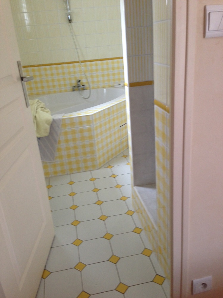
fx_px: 283
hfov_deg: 42.9
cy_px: 149
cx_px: 112
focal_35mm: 33
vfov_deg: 55.4
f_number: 2.4
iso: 64
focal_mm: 4.12
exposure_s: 1/20
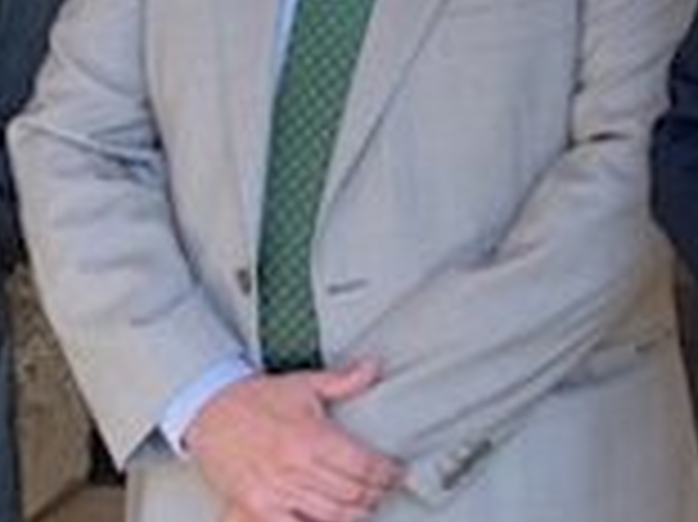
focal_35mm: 116
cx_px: 1180
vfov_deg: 12.3
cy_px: -180
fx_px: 2337
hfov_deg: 15.1
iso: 64
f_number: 1.8
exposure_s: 1/121
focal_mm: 4.25
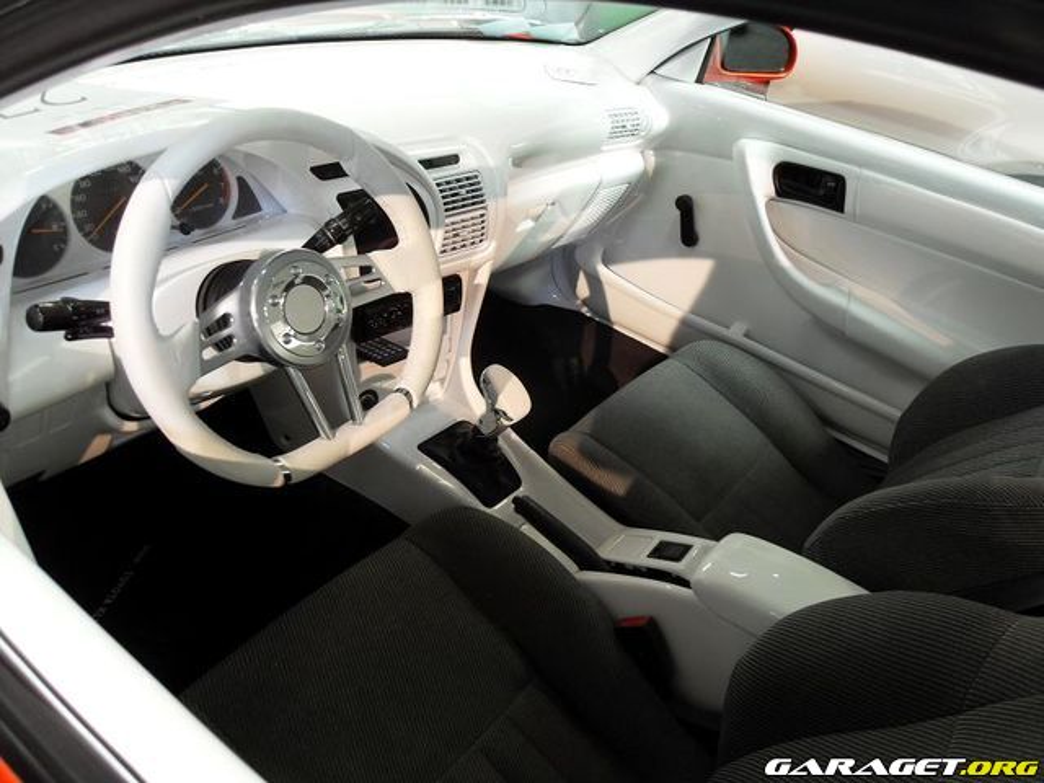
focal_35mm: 28
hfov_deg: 63.4
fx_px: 844
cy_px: 392
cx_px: 522
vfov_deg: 49.7
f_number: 2.8
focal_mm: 6
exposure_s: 1/8
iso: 200
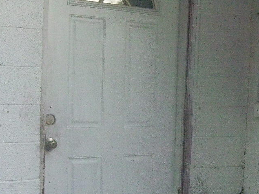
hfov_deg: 28.4
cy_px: 156
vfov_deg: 21.3
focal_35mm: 68
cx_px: 168
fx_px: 509
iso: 800
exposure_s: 1/160
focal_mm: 6
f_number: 2.7
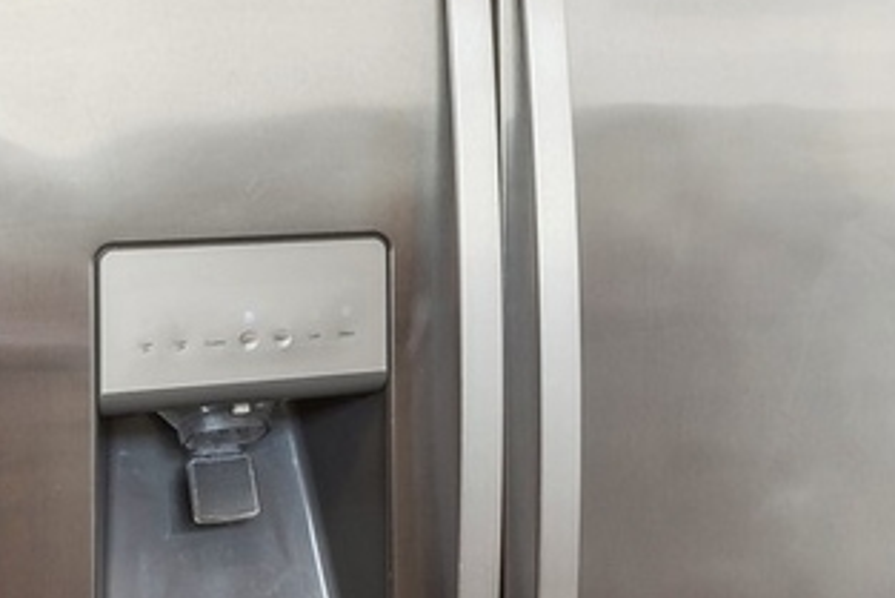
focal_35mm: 88
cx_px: 1068
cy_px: 83
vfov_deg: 15.4
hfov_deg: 21.5
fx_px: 2189
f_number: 7.1
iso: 200
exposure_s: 1/15
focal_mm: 17
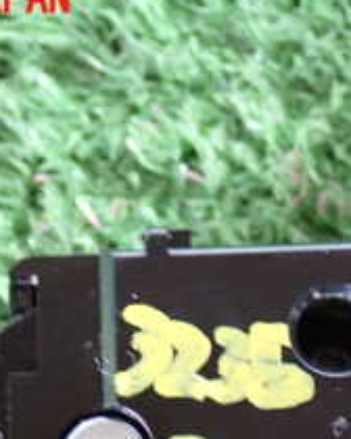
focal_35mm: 187
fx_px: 2428
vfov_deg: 10.2
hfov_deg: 8.2
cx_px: 318
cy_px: 443
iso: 800
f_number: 3.8
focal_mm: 11.88
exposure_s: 1/25
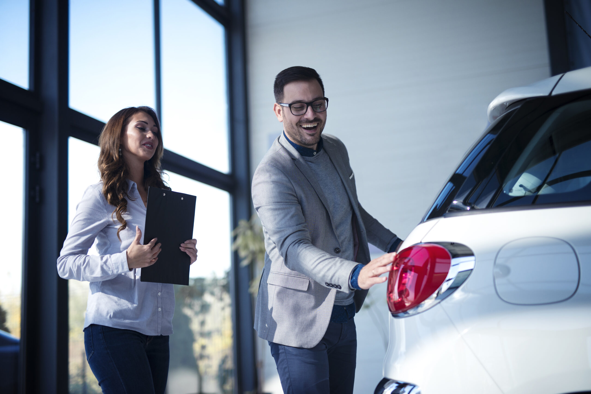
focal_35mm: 50
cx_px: 296
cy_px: 197
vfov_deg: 27.0
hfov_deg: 39.6
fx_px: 821
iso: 320
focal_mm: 50
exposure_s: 1/3200
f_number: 1.8
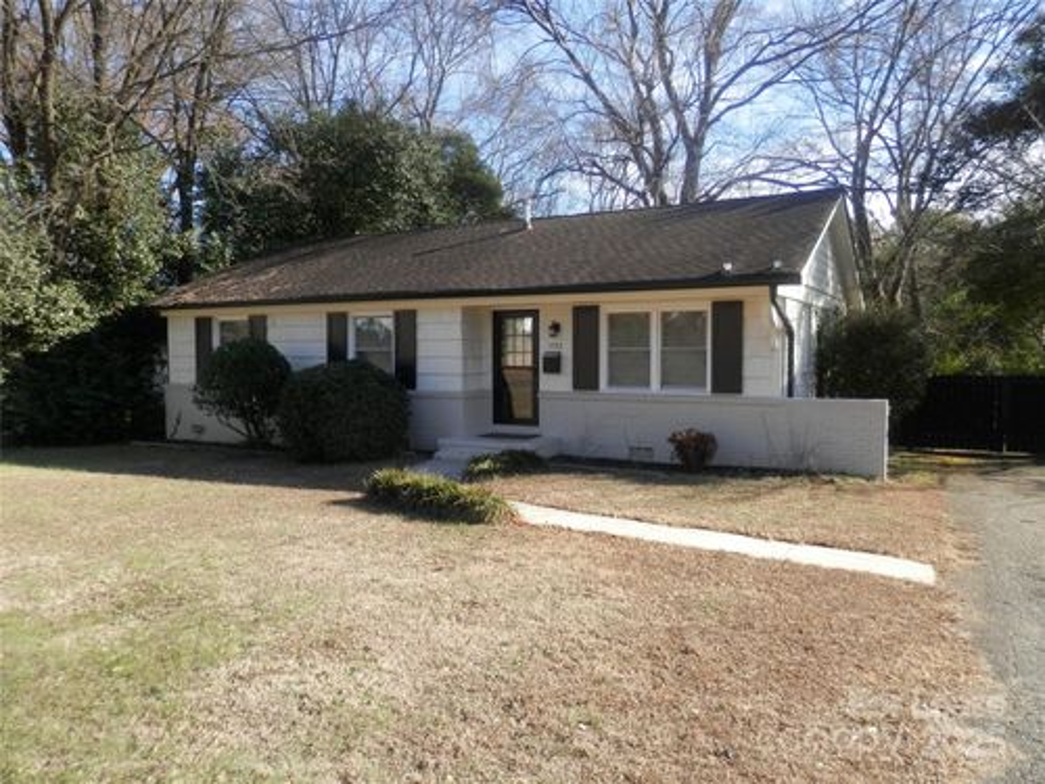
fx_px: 755
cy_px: 392
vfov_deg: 54.9
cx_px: 522
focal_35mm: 25
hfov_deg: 69.4
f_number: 3
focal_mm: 4.5
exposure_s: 1/320
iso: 80
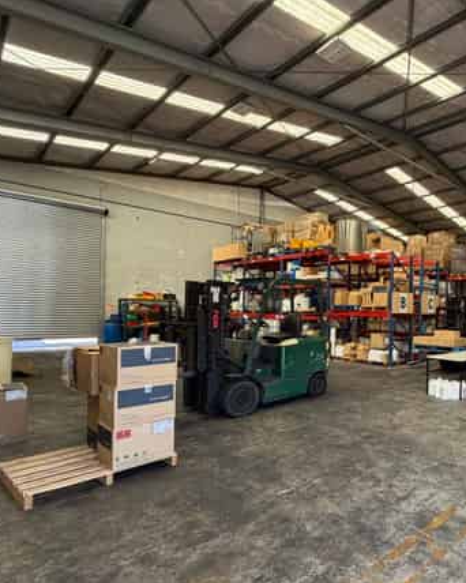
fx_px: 362
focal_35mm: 21
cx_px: 439
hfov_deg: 54.8
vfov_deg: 77.5
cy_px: 313
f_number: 2.2
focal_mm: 2.22
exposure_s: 1/121
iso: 125
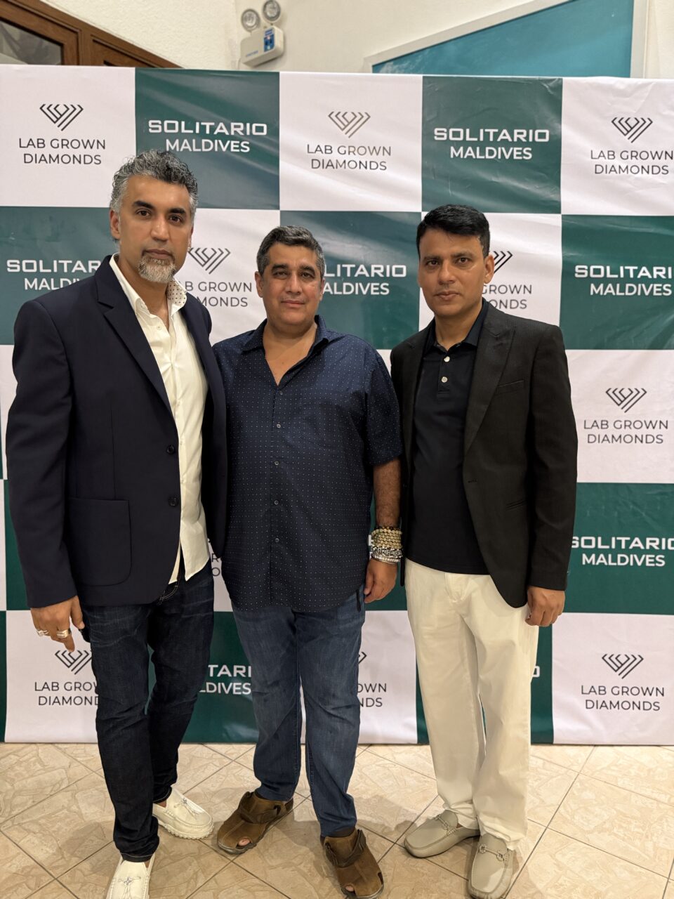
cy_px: 450
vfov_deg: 71.6
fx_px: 623
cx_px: 337
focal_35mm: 24
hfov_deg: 56.8
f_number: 1.78
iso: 1000
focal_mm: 6.76
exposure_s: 1/33
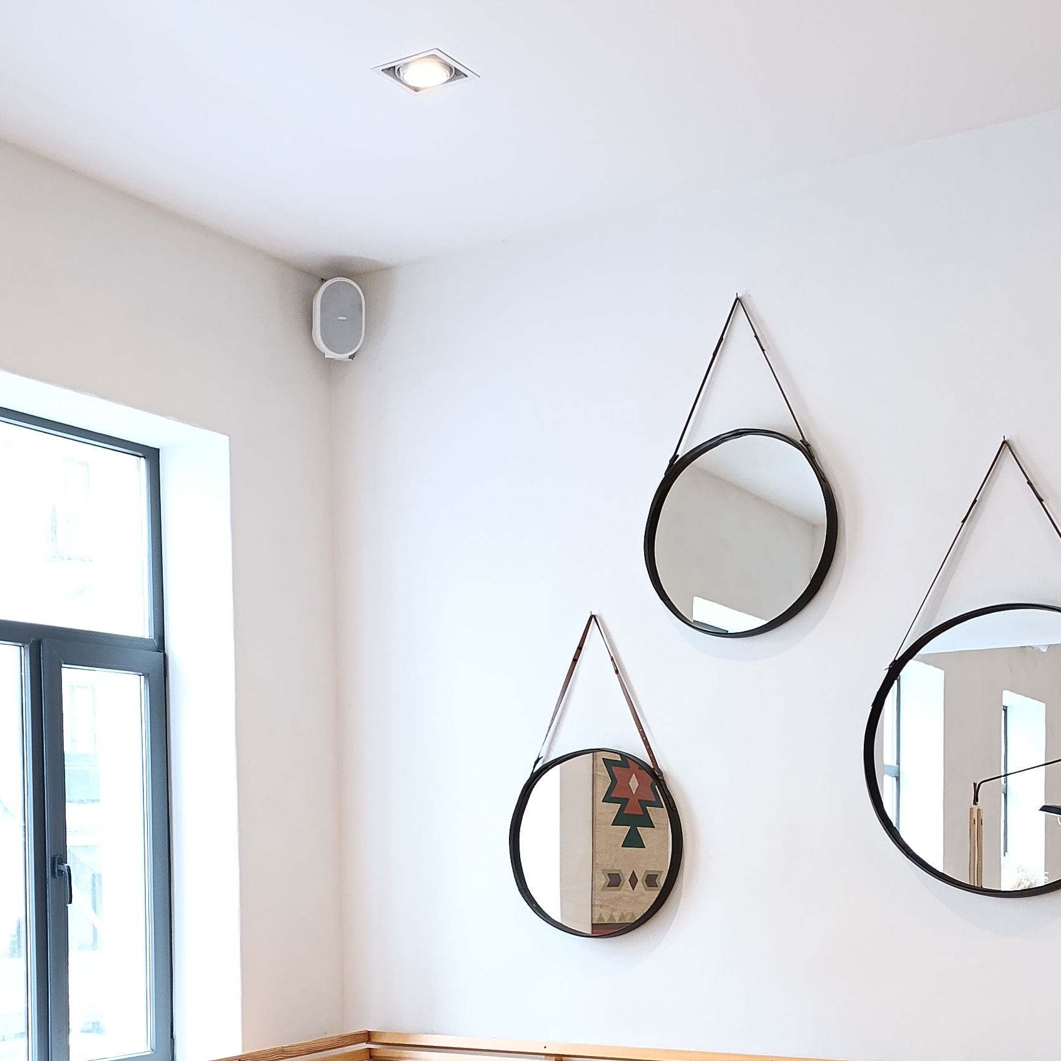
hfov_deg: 34.6
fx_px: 1699
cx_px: 454
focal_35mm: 49
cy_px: 896
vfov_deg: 33.3
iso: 1000
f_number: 1.6
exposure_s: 1/100
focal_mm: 6.14
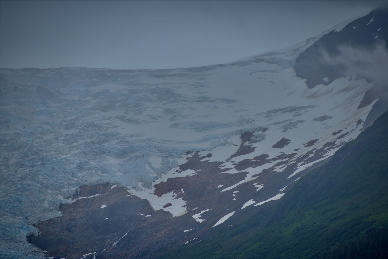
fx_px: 3234
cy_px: 130
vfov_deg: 4.6
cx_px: 194
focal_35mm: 300
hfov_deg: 6.9
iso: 100
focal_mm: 300
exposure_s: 1/640
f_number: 8
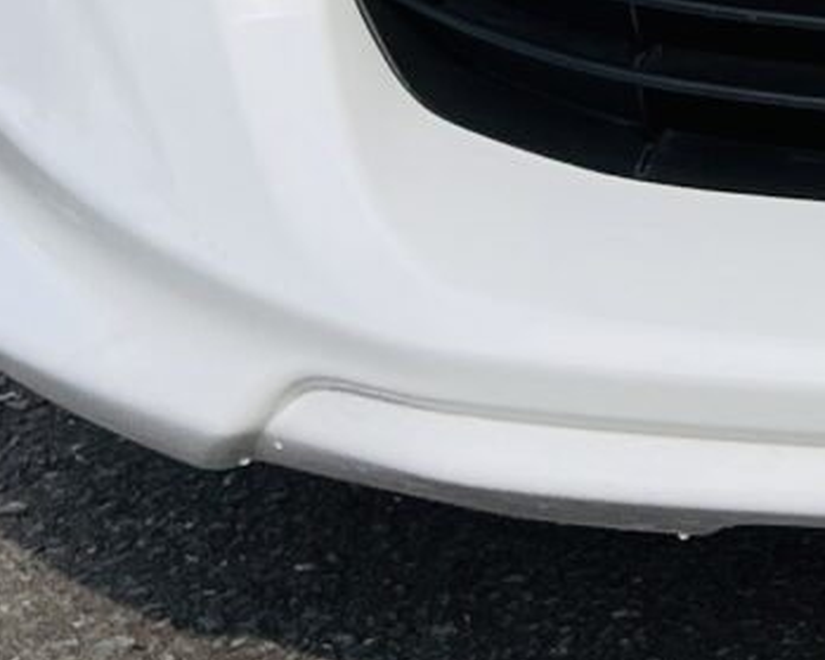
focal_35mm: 186
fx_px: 4540
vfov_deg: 7.9
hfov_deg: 9.8
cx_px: 1570
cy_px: -762
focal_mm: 5.7
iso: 50
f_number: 1.5
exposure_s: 1/6211
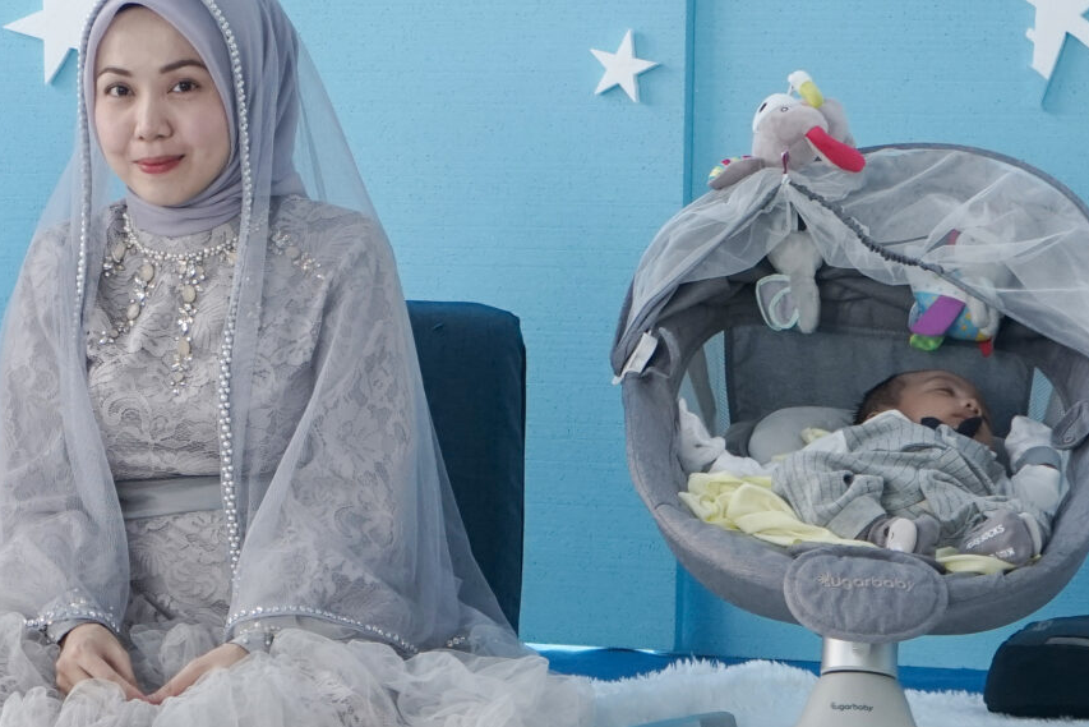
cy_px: 27
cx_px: 128
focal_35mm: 156
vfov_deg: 8.8
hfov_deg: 13.1
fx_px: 4719
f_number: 5.6
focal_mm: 52
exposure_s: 1/200
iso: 640
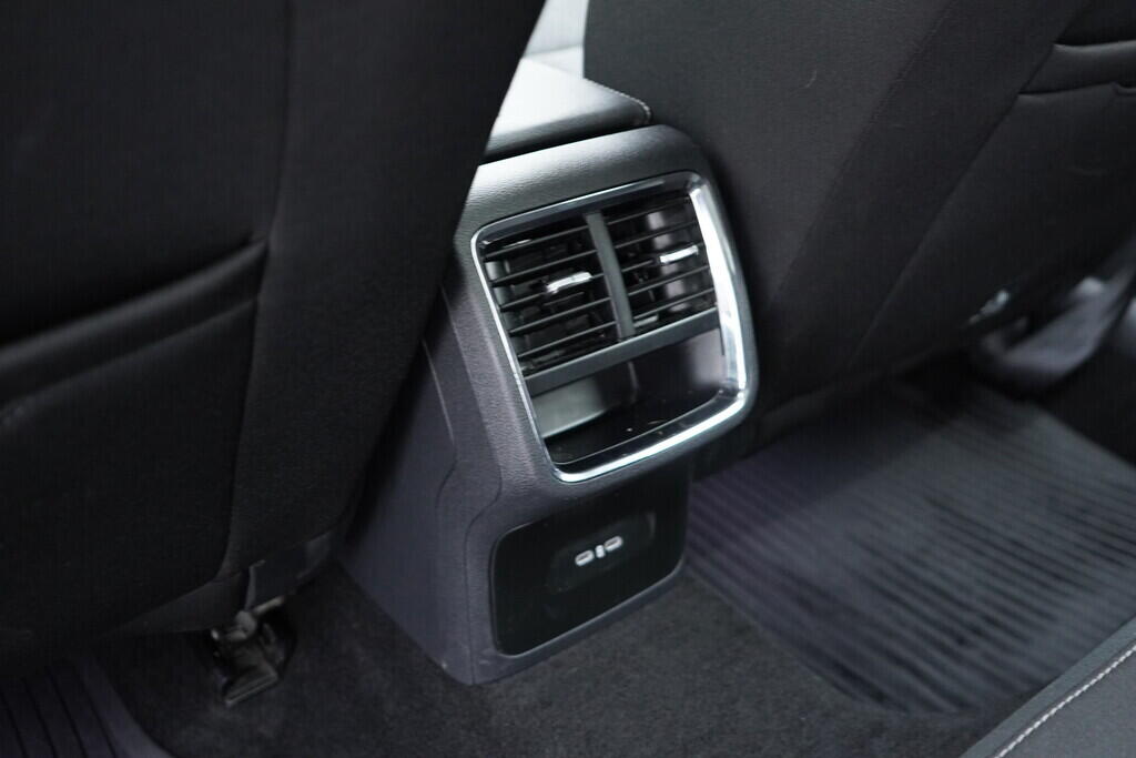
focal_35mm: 36
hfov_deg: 53.1
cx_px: 568
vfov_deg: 36.9
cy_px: 379
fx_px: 1136
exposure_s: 1/40
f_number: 2.8
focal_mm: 24
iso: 1600
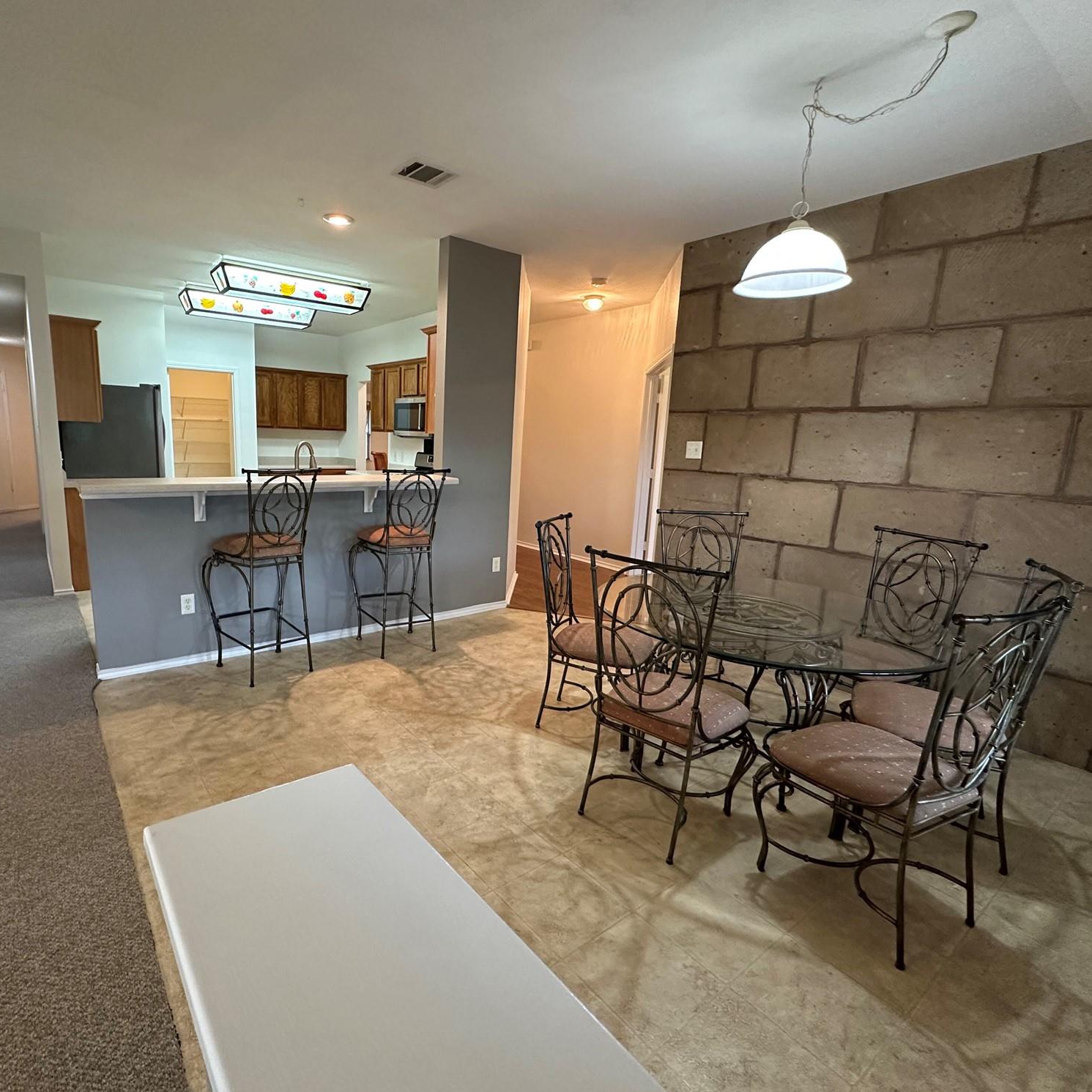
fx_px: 607
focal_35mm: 17
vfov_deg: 84.0
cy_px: 551
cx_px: 464
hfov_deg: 83.4
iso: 400
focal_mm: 2.22
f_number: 2.2
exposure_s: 1/60
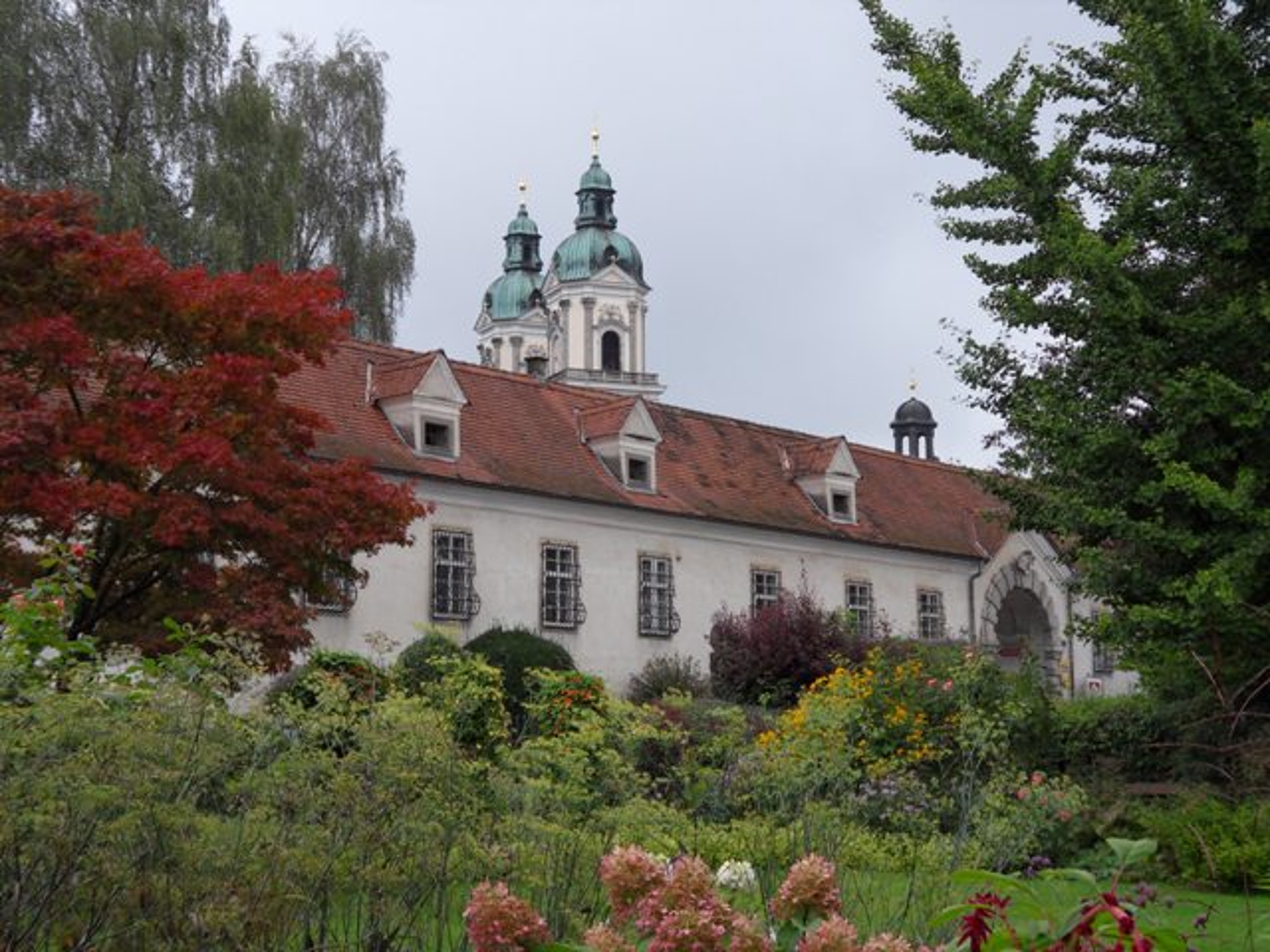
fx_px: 2201
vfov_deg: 24.4
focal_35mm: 60
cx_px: 635
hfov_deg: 32.2
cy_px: 476
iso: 100
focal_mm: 10.5
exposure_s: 1/180
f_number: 4.8
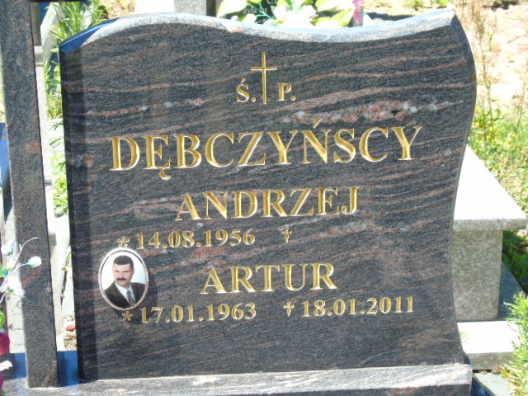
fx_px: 1251
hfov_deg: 23.8
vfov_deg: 18.0
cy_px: 198
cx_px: 264
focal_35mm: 82
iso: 80
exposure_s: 1/125
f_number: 4.1
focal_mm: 15
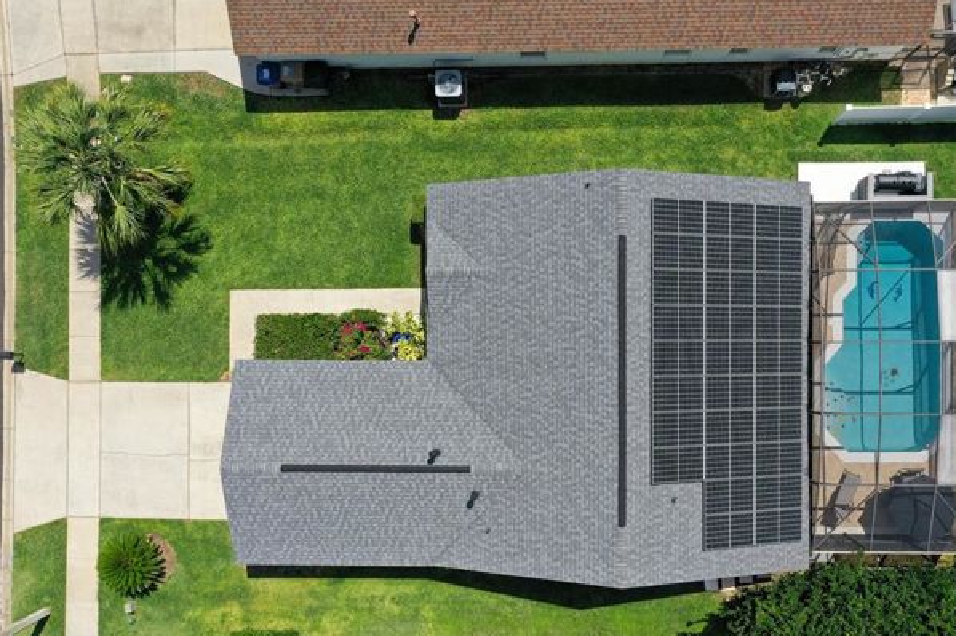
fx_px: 876
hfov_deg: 57.1
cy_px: 346
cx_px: 525
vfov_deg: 39.9
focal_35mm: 33
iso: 100
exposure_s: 1/800
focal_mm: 10.26
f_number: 6.3
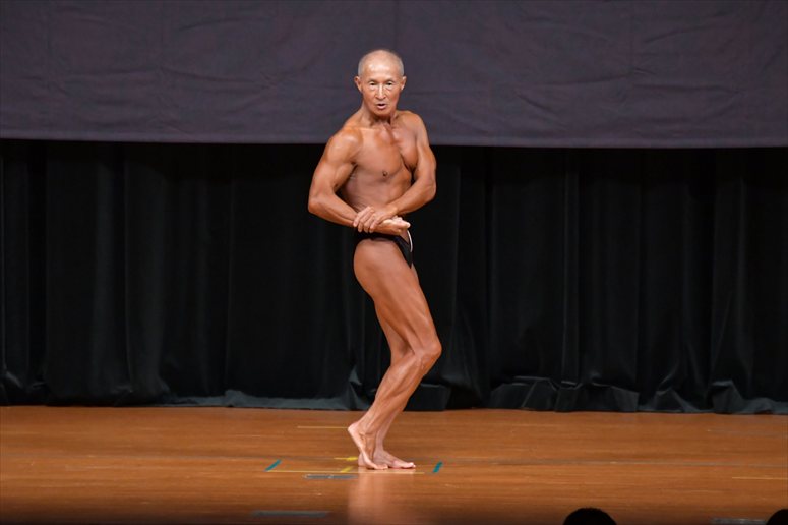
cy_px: 262
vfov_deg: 4.8
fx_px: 6235
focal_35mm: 285
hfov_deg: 7.2
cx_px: 394
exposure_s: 1/400
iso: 5000
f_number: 5.6
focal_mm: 190
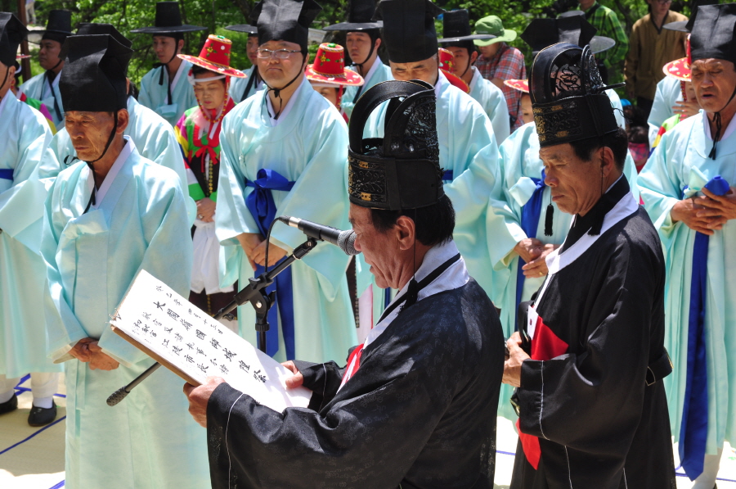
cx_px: 368
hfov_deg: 27.0
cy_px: 244
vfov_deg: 18.1
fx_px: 1531
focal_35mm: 75
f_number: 13
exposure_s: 1/100
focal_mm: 50
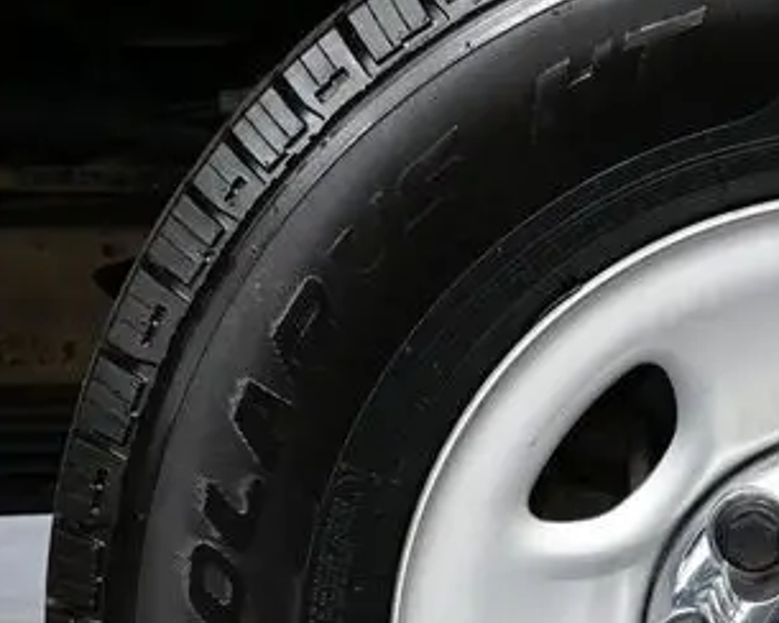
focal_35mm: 123
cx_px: 845
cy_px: 606
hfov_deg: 15.3
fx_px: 2836
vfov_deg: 12.4
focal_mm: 26
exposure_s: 1/125
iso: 640
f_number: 4.5
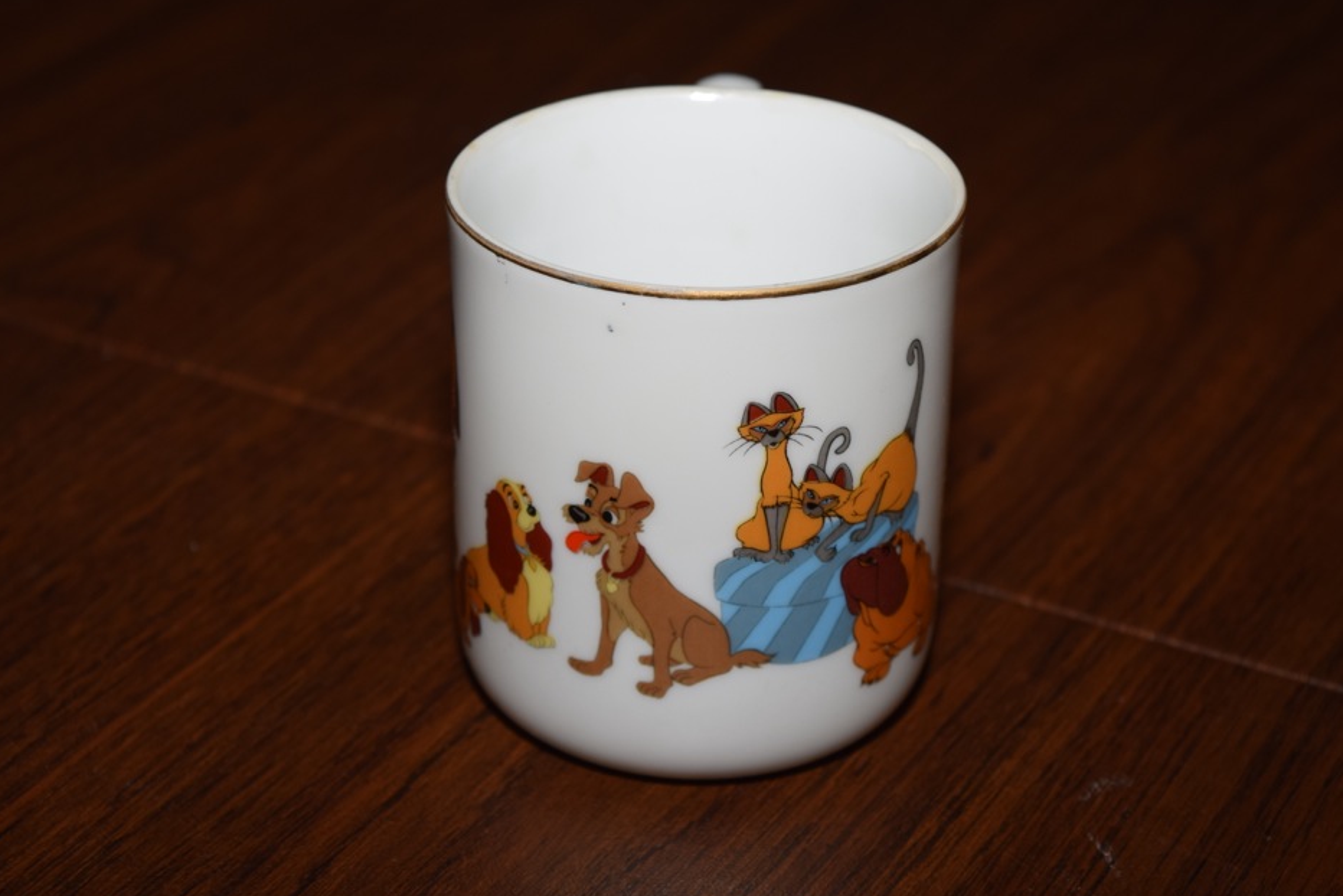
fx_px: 3304
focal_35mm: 89
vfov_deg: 15.4
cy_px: 449
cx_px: 660
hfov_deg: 23.0
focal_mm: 55
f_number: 5.6
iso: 200
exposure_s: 1/60
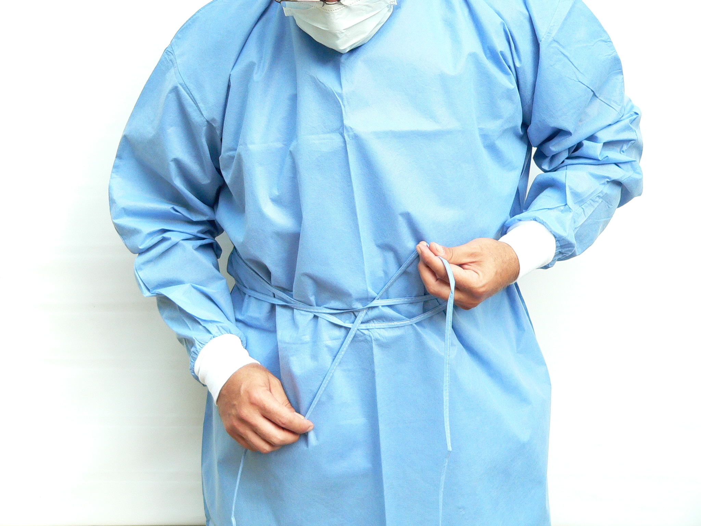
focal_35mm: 93
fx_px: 1883
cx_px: 350
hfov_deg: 21.1
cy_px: 263
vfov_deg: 15.9
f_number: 2.8
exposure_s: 1/40
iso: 200
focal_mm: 15.4
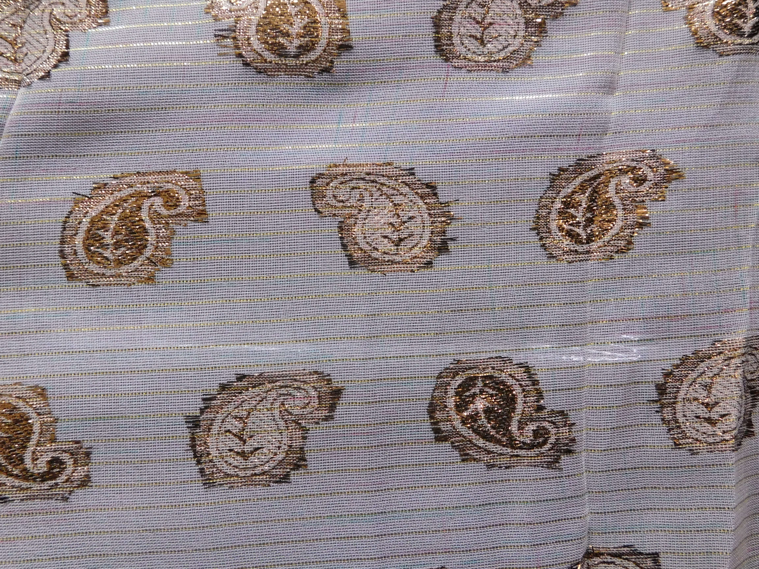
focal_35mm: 30
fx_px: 658
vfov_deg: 46.8
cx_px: 380
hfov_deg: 60.0
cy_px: 284
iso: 400
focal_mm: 5.3
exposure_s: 1/15
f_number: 3.2
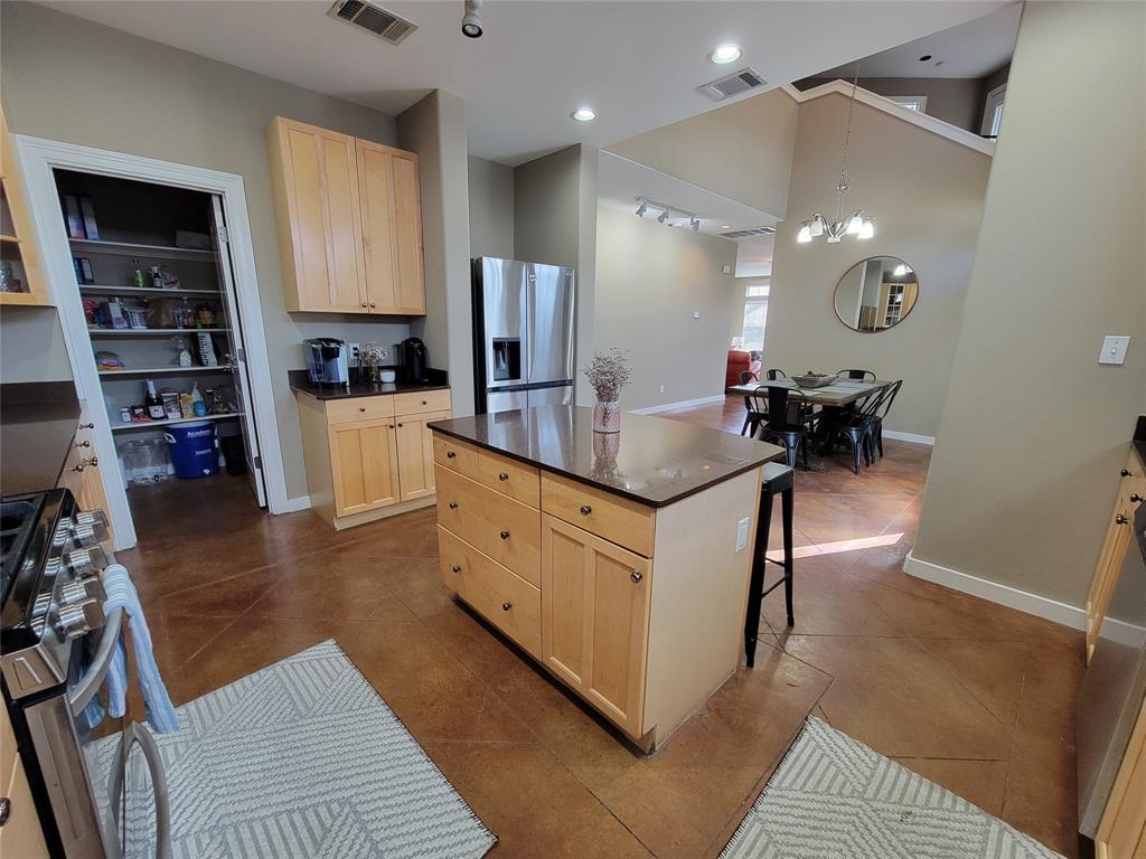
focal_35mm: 13
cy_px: 430
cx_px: 573
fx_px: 430
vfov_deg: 89.9
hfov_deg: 106.2
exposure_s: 1/60
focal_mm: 2.2
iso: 400
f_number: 2.2
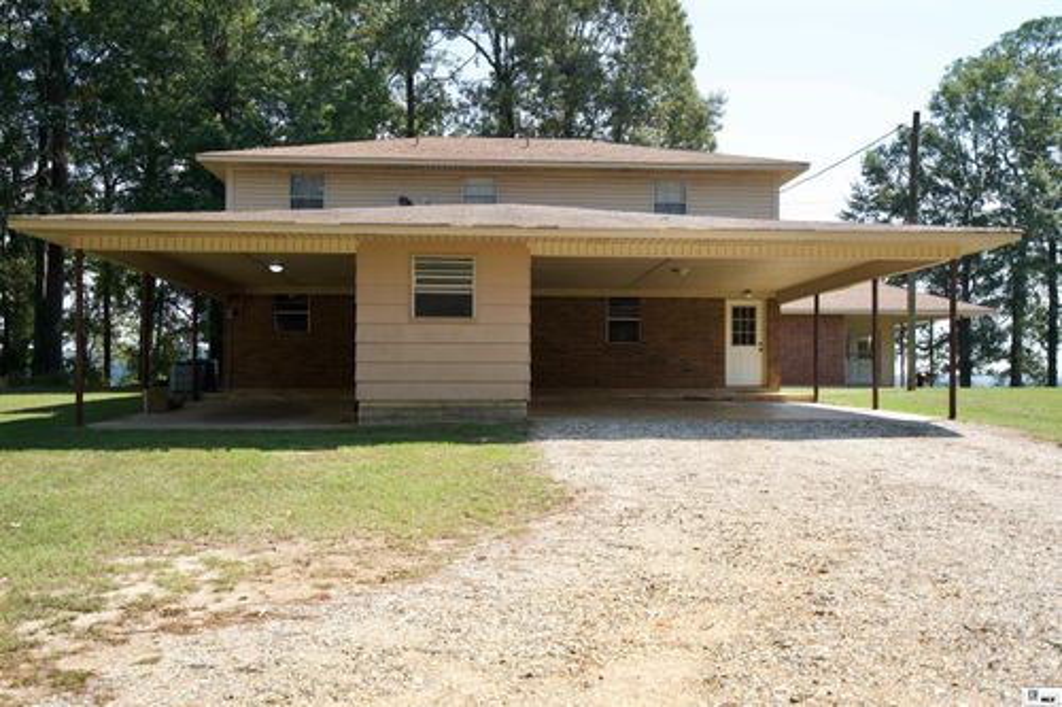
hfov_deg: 54.5
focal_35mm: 35
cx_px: 531
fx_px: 1032
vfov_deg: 37.8
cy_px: 354
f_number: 4
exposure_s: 1/400
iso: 100
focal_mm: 35
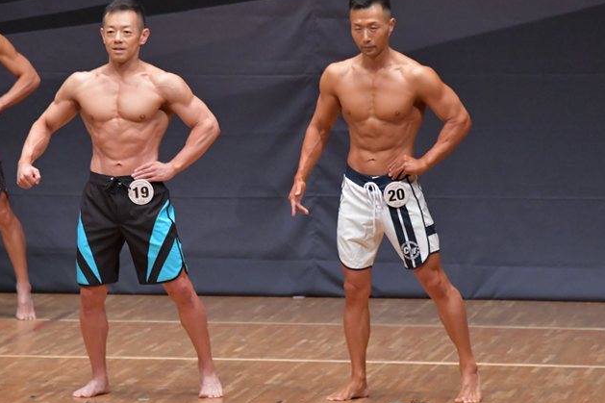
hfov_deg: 5.9
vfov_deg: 3.9
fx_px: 5897
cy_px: 192
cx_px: 263
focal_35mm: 351
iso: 6400
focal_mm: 190
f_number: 5.6
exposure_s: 1/400
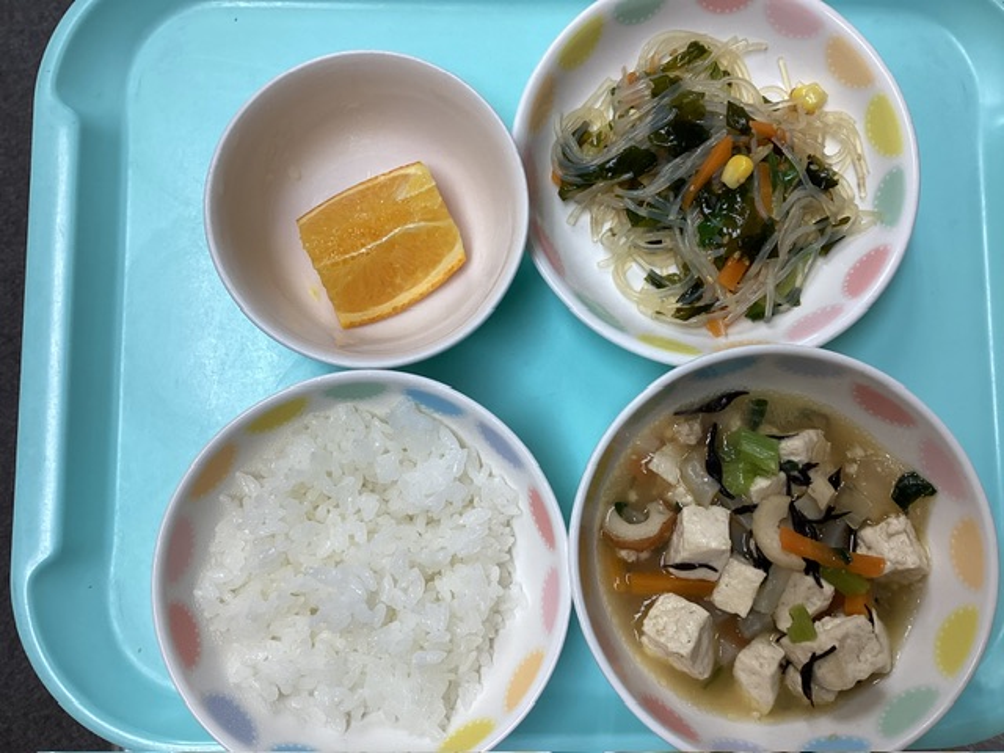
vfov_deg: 45.4
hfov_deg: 58.4
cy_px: 376
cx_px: 502
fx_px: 899
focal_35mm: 31
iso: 64
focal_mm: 3.3
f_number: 2.4
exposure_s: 1/100
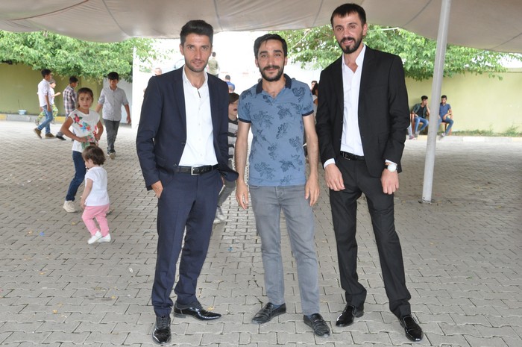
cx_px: 261
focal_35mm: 45
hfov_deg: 43.6
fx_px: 652
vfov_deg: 29.8
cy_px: 174
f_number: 9
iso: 1250
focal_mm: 30
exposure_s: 1/200
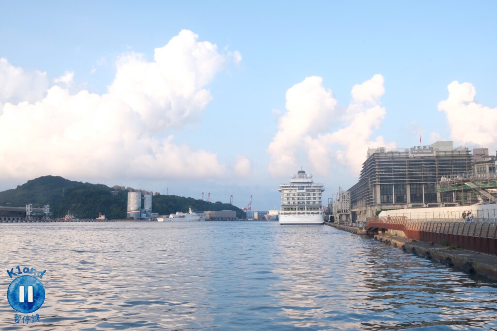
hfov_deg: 53.1
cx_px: 248
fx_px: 497
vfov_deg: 36.9
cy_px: 166
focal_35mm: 36
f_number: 22
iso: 320
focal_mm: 24.3
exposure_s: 1/20
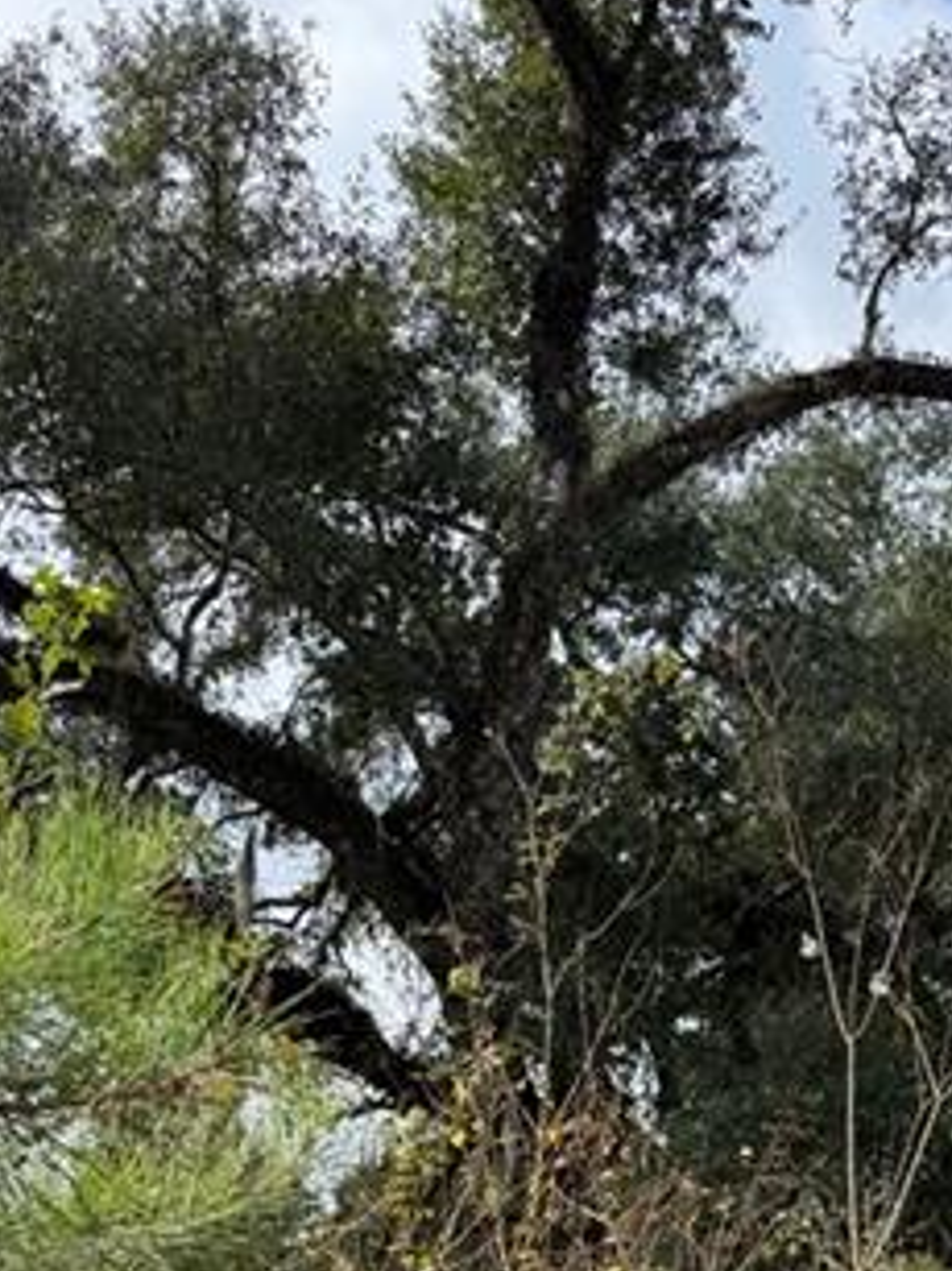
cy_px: 1213
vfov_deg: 30.4
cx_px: 563
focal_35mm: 60
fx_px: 2202
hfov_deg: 24.4
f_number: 1.78
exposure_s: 1/1456
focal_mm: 6.76
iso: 80
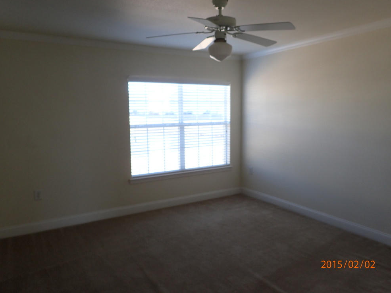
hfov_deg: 67.3
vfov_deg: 53.0
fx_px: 294
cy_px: 144
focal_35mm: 26
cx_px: 196
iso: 125
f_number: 2.8
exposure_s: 1/60
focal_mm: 4.5
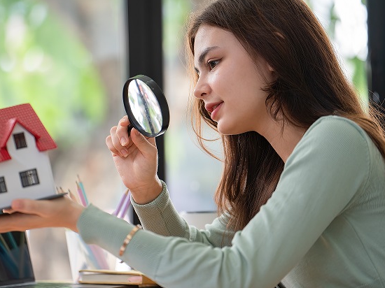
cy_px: 138
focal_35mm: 177
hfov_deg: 11.2
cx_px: 147
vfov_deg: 8.4
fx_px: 1968
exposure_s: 1/160
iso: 400
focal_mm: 135
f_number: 2.8
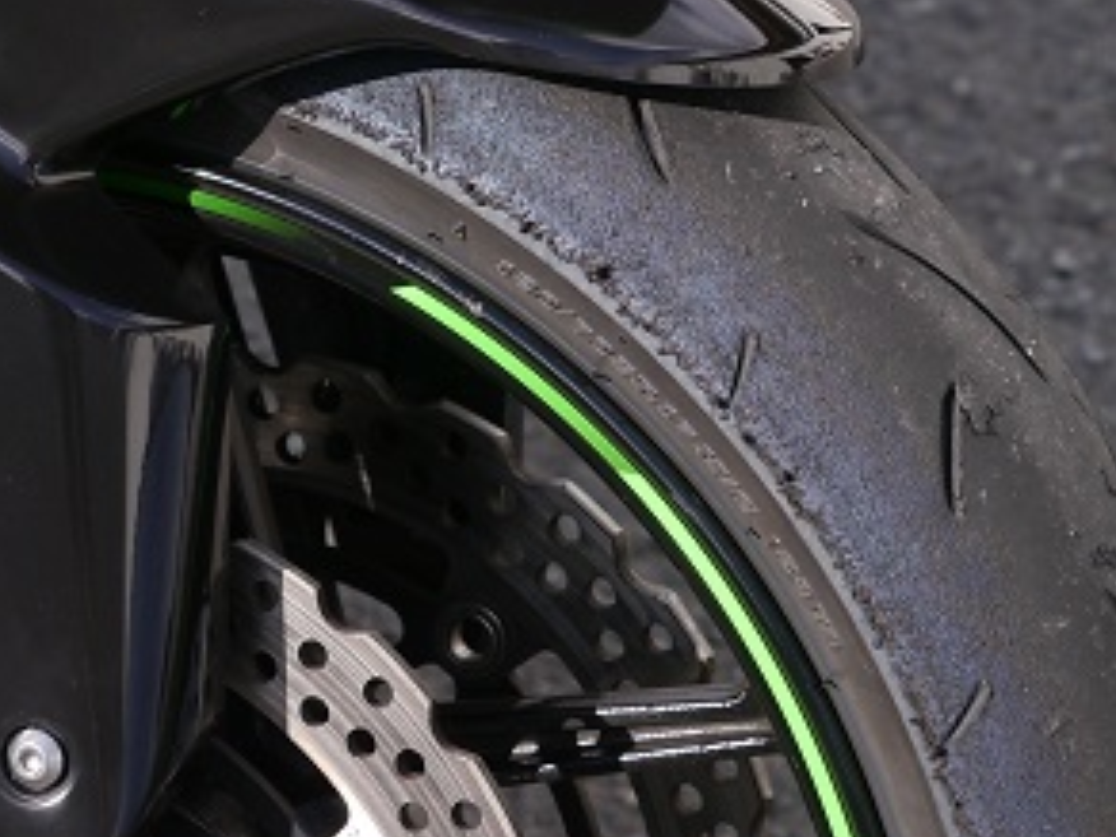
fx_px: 7576
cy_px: 231
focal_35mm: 235
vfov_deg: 6.3
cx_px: 235
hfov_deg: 8.4
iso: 160
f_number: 5.6
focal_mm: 53
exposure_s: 1/400
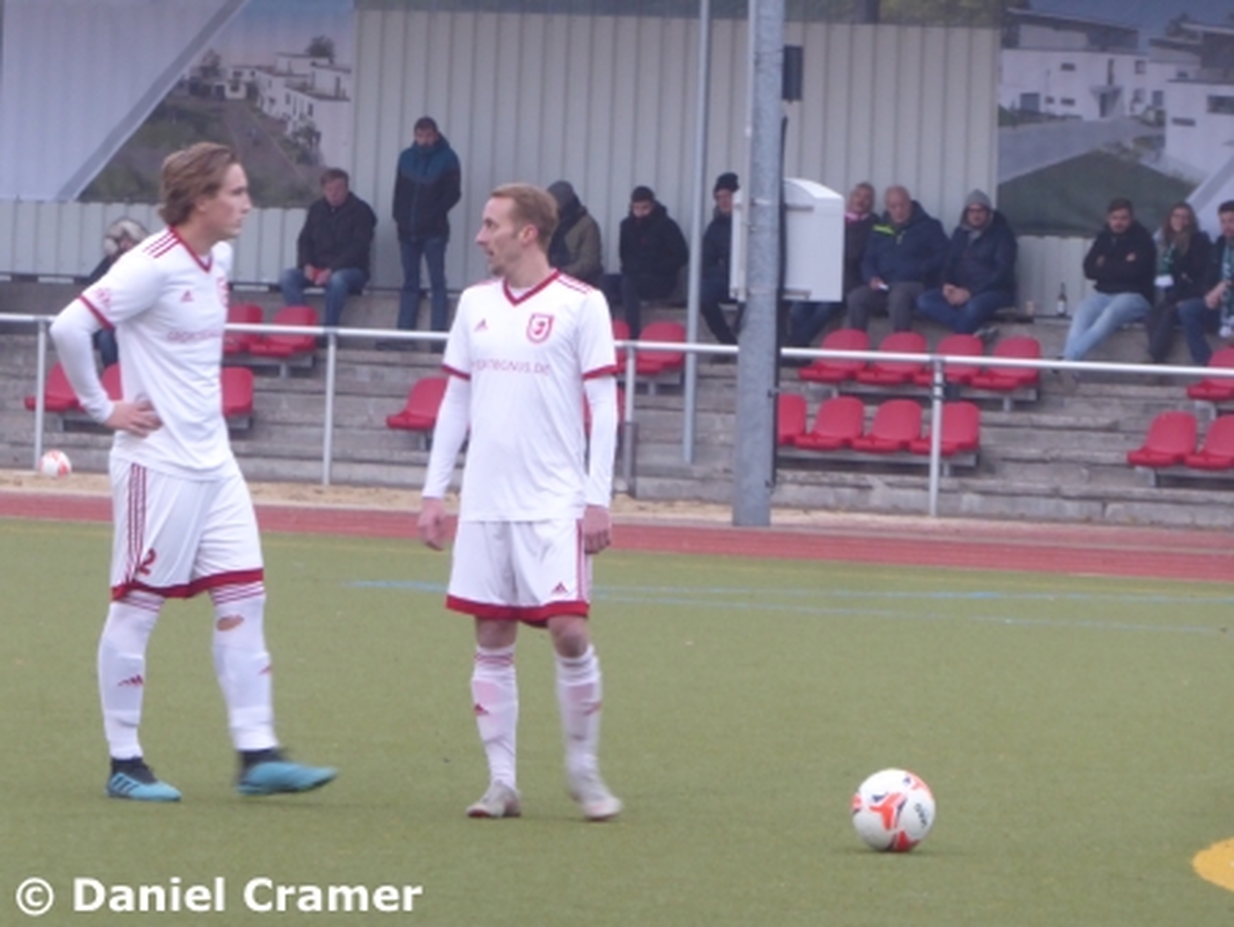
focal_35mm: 431
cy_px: 464
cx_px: 617
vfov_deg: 3.5
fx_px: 15373
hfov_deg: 4.6
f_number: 6
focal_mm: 77.3
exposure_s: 1/30
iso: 400
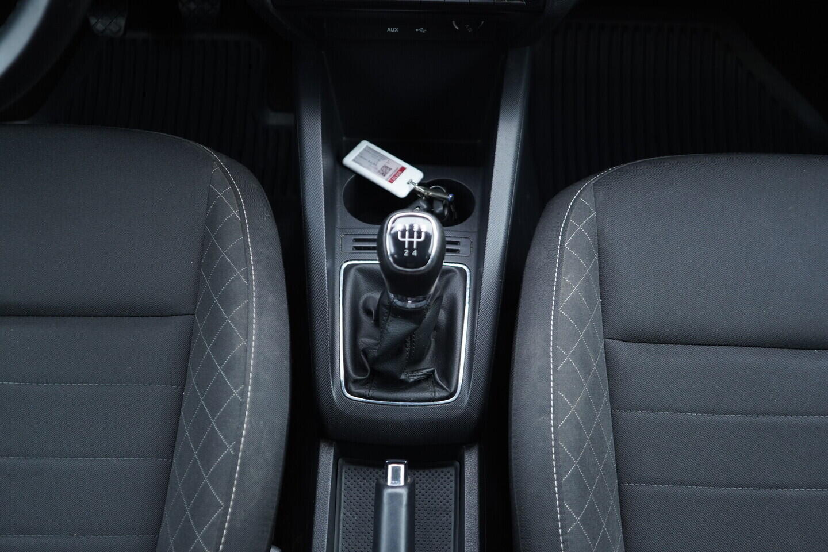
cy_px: 276
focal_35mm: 36
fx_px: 828
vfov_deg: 36.9
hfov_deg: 53.1
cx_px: 414
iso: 400
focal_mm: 24
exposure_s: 1/40
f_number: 2.8
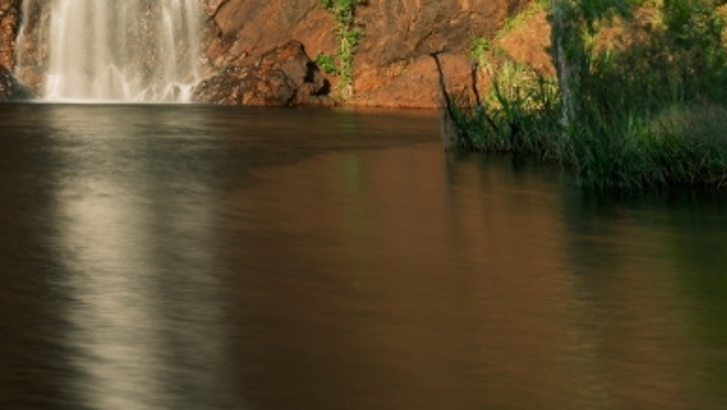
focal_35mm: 97
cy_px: -415
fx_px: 1871
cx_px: -271
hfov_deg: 19.8
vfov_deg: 11.3
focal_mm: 28.6
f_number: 16
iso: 100
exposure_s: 4
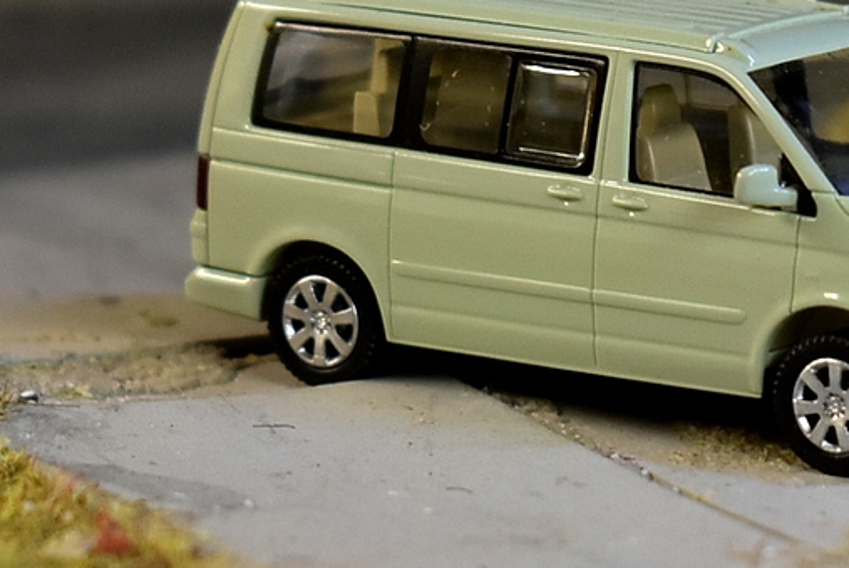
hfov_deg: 16.6
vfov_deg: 11.2
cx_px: 613
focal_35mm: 123
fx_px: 2903
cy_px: 176
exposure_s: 1/60
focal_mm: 52
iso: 720
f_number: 5.6
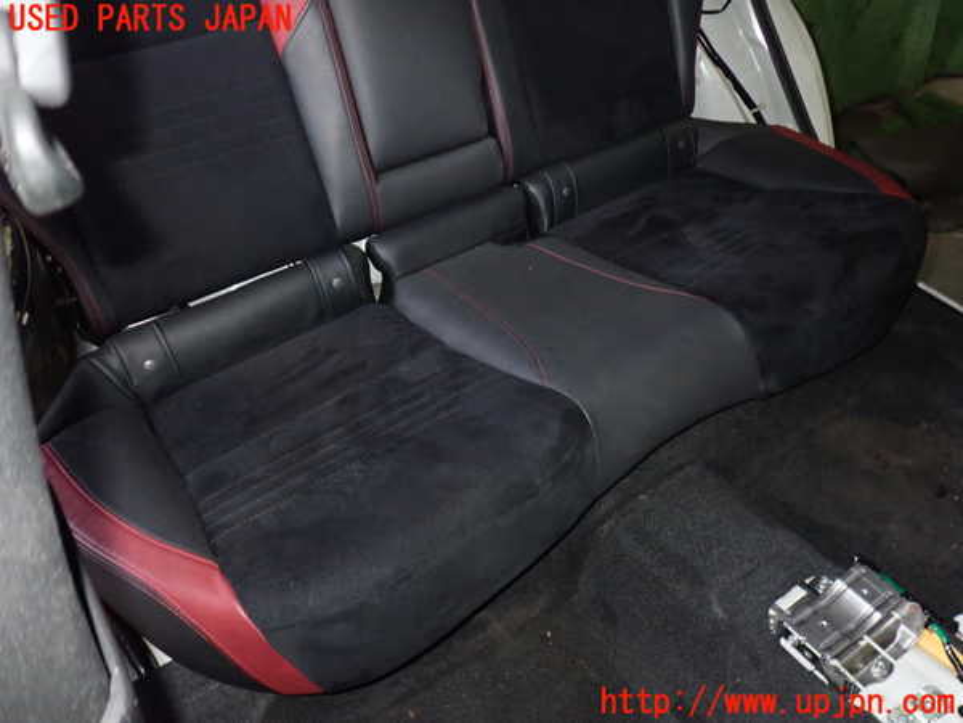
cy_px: 362
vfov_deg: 46.8
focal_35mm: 30
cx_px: 482
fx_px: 835
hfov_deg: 60.0
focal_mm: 5.4
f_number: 6.3
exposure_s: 1/30
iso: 800
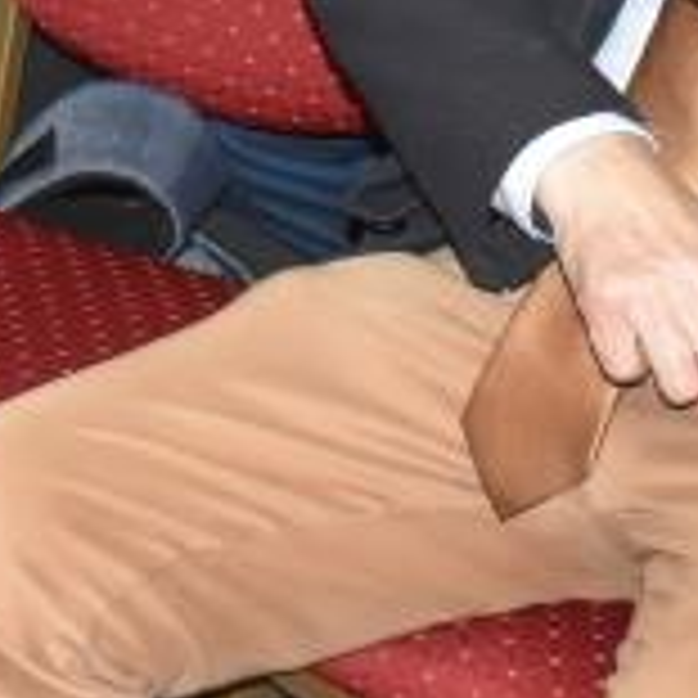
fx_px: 4608
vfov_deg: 8.3
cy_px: -633
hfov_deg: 8.7
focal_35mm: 202
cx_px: 365
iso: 1600
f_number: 5.6
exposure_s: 1/60
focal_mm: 24
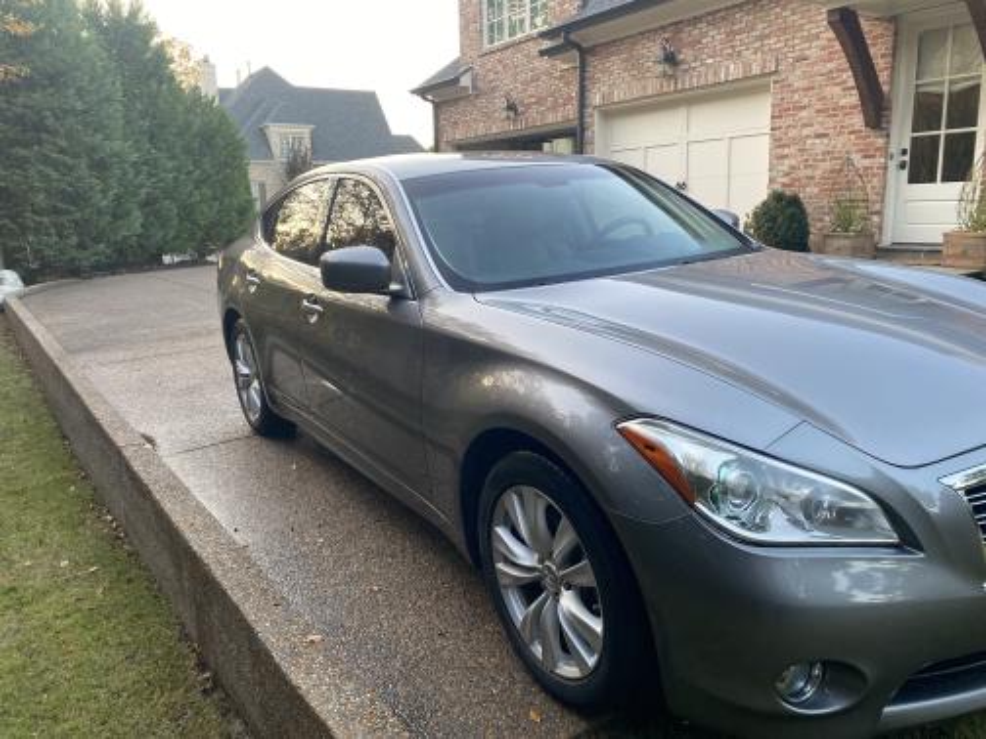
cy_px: 370
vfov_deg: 53.1
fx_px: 741
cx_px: 493
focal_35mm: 26
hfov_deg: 67.3
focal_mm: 4.25
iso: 100
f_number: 1.8
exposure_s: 1/121
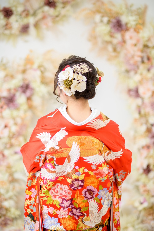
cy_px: 116
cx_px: 77
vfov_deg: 23.9
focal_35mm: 85
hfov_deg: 16.1
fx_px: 546
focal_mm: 85
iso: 400
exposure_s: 1/100
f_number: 2
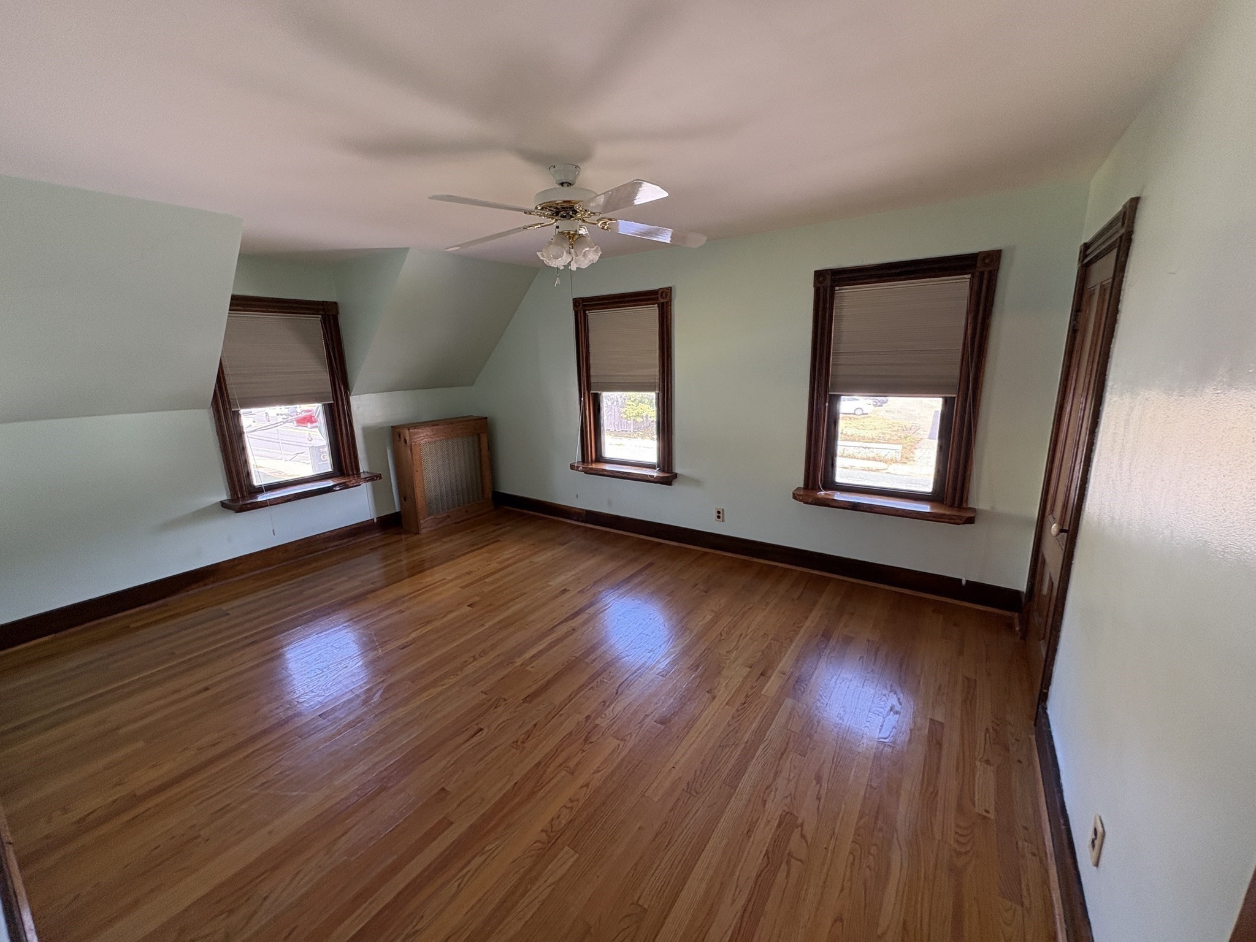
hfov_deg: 102.1
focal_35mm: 14
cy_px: 471
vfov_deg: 85.7
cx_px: 628
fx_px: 508
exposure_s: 1/67
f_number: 2.2
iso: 200
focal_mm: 2.22
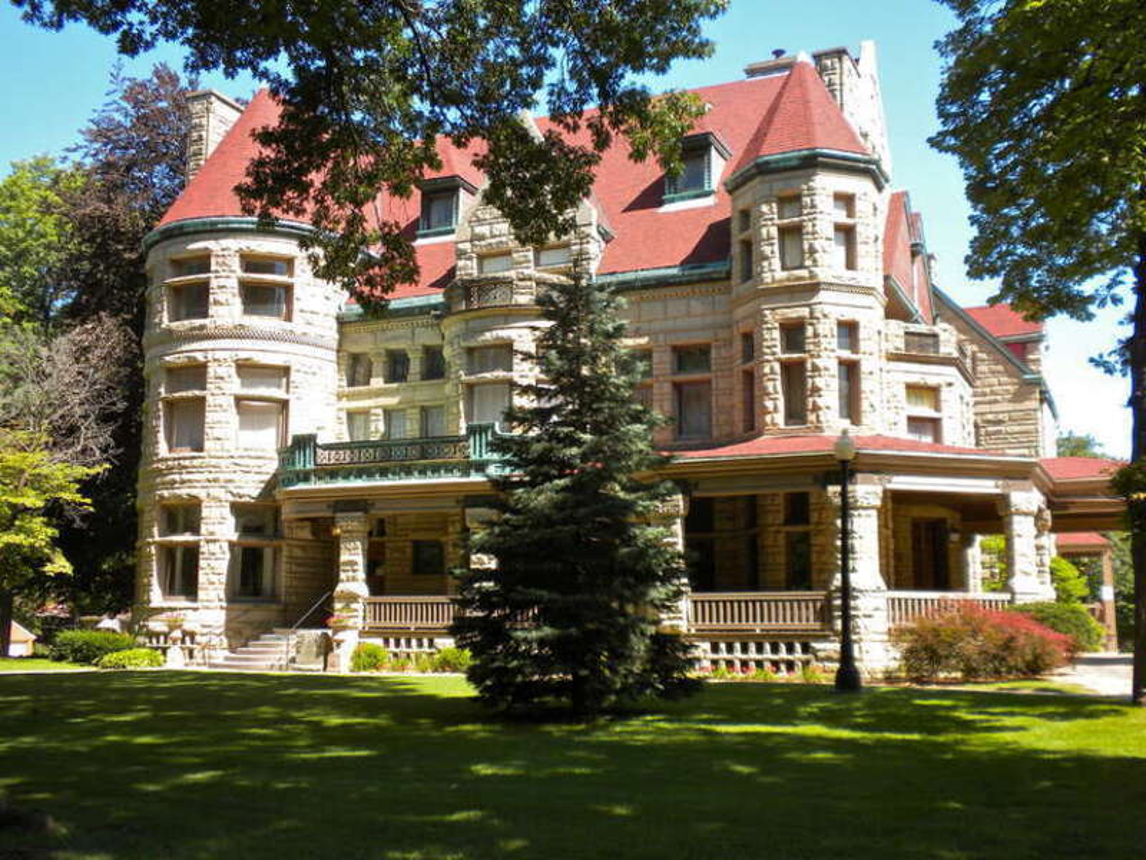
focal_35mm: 37
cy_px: 430
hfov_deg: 50.1
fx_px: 1225
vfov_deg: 38.7
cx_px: 573
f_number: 3.5
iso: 64
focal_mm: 6.6
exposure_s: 1/216
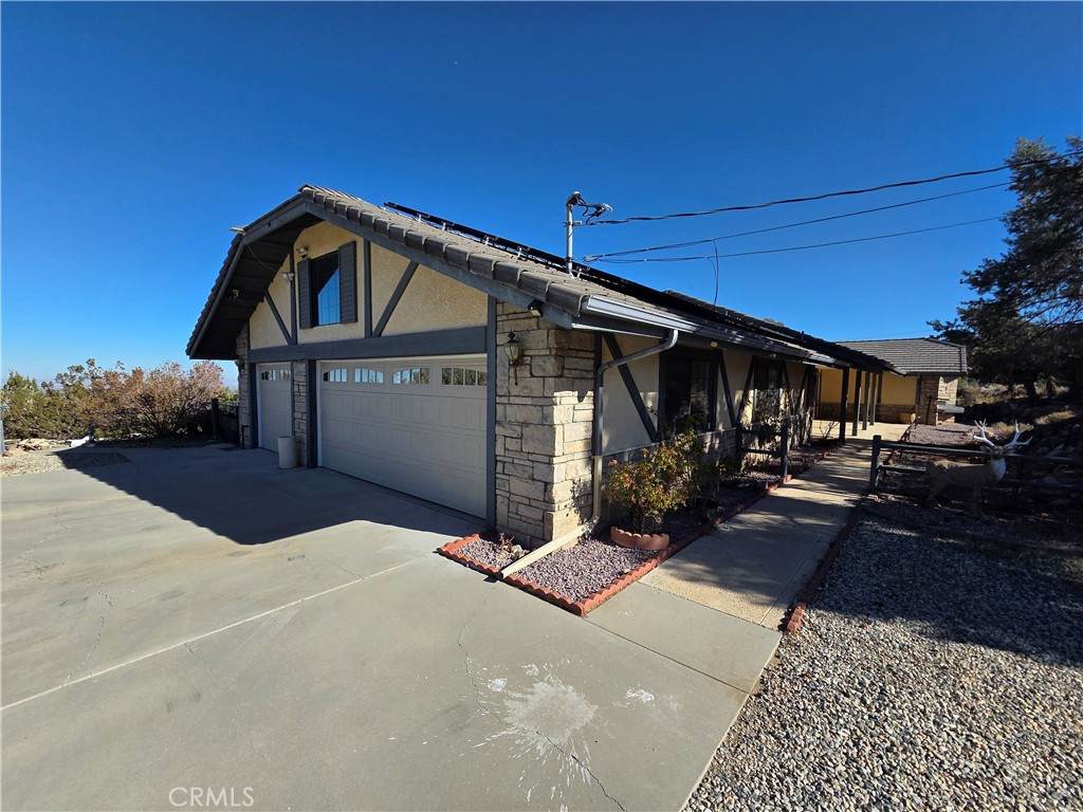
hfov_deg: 106.2
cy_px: 406
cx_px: 542
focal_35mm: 13
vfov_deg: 89.9
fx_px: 407
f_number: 2.2
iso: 50
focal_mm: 2.2
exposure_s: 1/2333
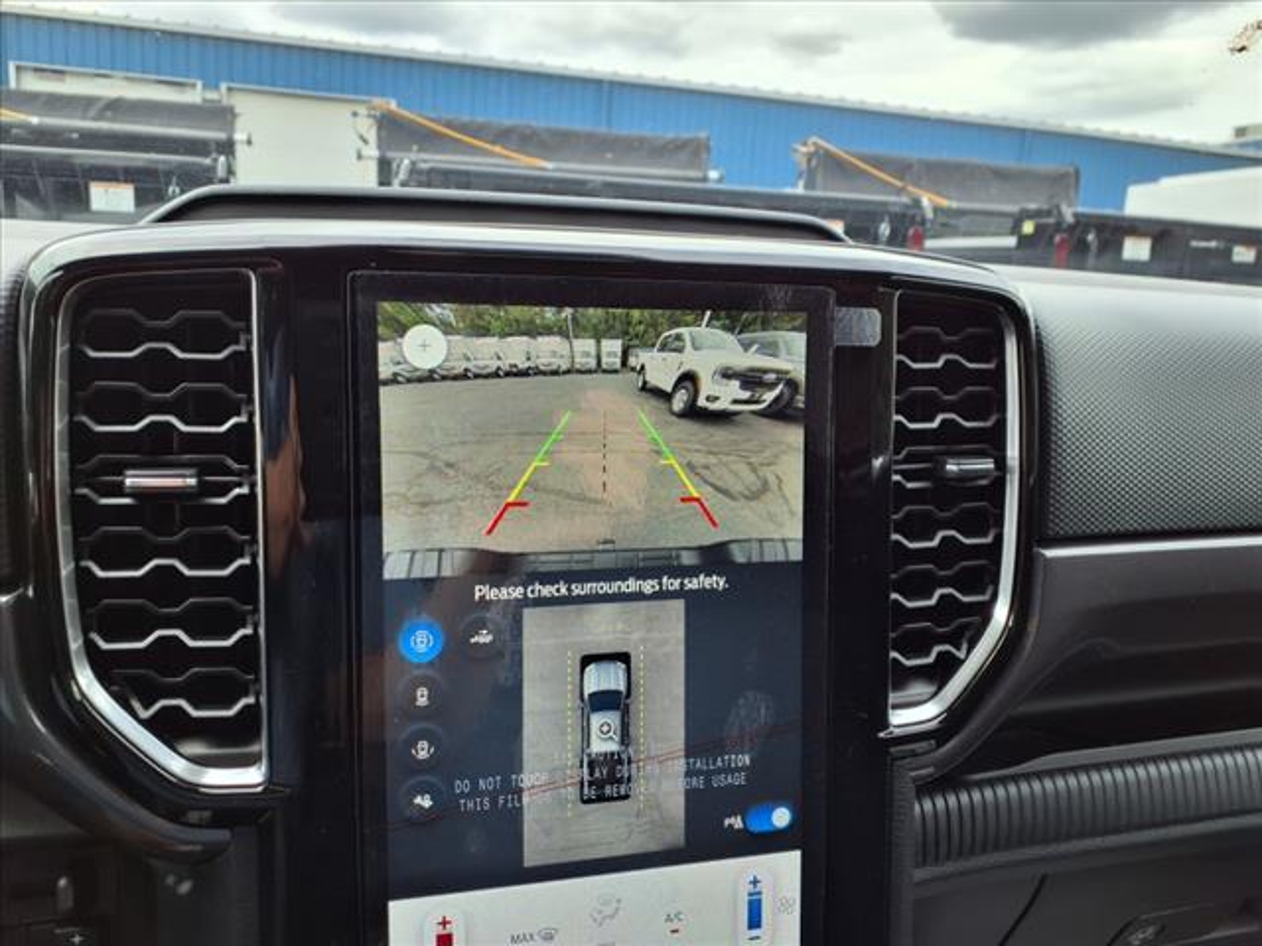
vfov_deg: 51.4
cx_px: 631
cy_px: 473
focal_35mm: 27
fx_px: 984
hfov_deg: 65.3
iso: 40
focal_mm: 3.58
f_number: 1.9
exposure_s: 1/192
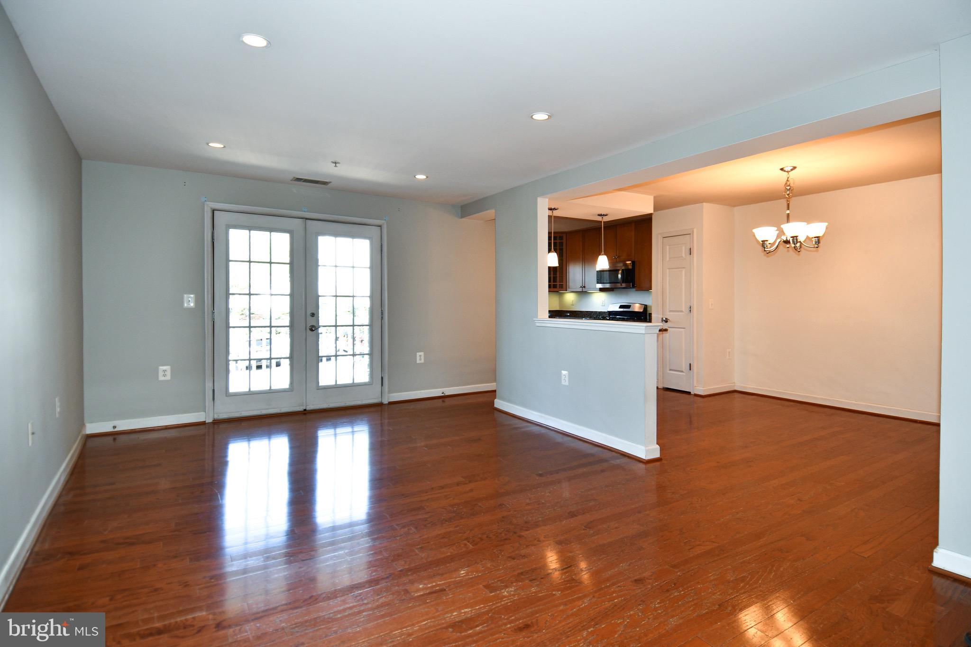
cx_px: 486
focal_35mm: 18
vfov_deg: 67.4
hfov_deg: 90.0
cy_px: 324
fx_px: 485
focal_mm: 12
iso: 200
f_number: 4
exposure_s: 1/60
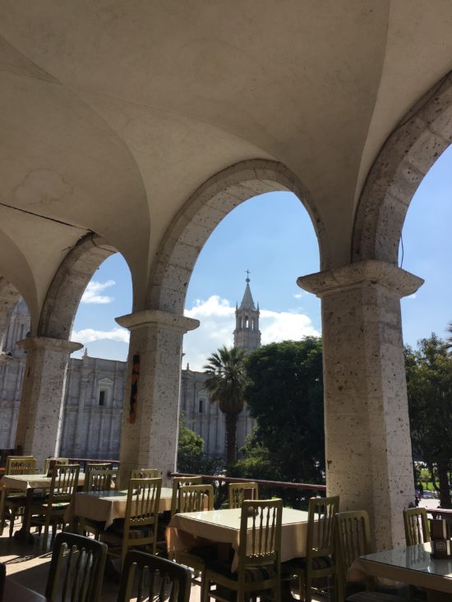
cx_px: 226
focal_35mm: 29
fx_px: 505
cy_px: 301
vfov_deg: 61.7
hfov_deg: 48.2
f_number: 2.2
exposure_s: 1/2137
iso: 25
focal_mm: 4.15
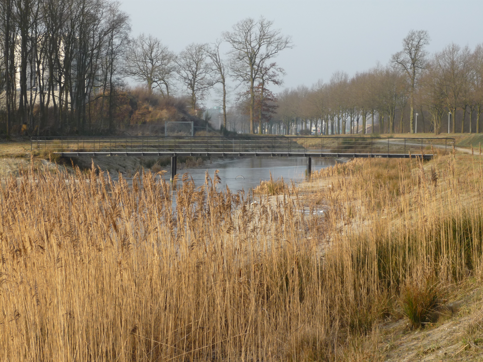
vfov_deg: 14.8
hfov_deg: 19.6
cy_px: 181
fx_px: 1395
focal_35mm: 100
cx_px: 242
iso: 100
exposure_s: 1/200
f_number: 5.1
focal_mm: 16.5
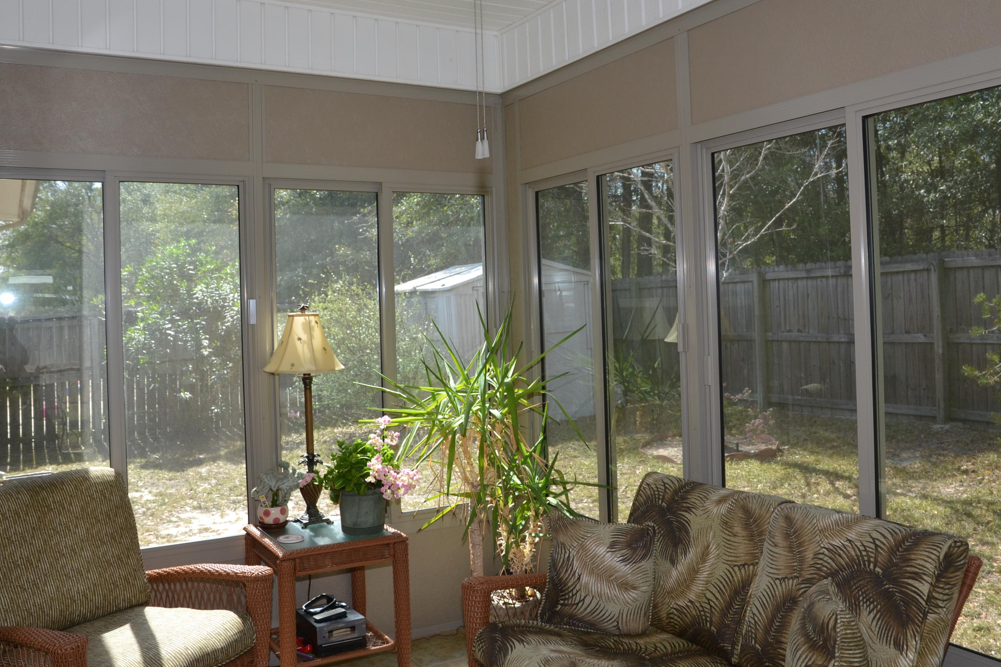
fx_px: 834
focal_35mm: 30
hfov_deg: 61.9
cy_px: 288
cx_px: 493
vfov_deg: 43.5
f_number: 5.6
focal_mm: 16
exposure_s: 1/125
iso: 180
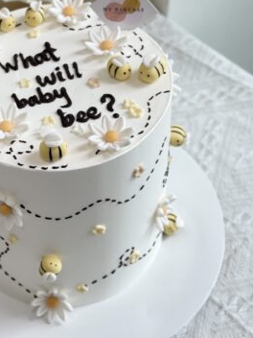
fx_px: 945
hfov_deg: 15.2
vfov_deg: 20.2
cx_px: 63
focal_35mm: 97
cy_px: 120
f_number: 2.2
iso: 32
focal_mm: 7.5
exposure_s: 1/100
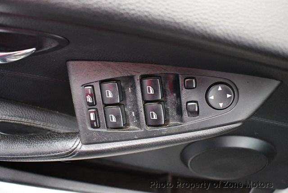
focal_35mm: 36
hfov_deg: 53.1
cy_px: 96
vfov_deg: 36.9
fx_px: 288
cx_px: 144
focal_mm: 18
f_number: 3.5
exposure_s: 1/60
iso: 5000
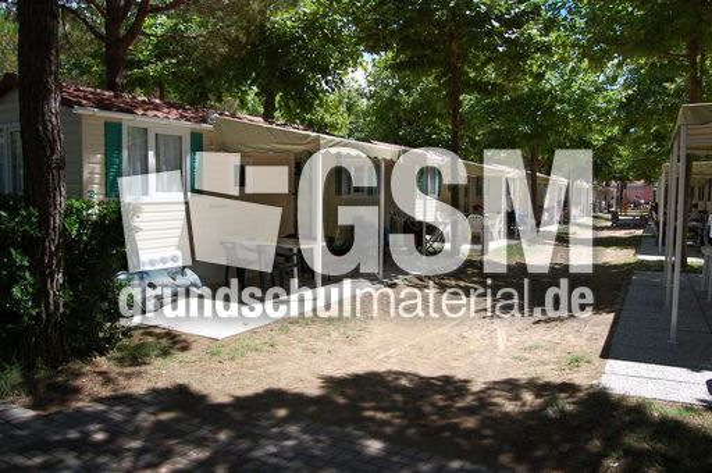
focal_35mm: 27
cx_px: 356
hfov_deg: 67.4
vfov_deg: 47.8
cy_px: 236
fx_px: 533
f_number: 8
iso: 200
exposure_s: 1/250
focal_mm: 18
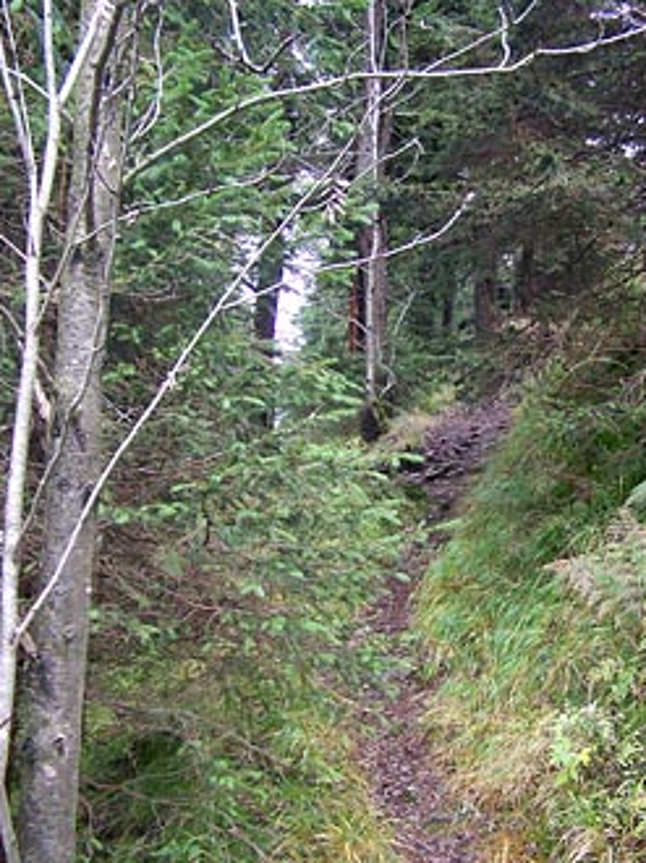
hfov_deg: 29.6
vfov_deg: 38.9
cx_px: 386
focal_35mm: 49
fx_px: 1221
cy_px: 462
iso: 100
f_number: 2.8
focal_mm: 6.3
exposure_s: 1/30
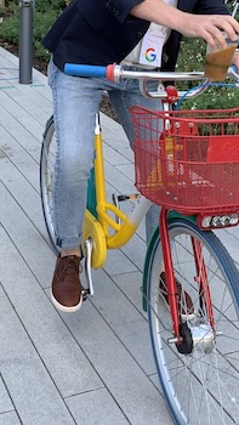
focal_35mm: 54
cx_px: 90
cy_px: 123
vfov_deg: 37.8
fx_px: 608
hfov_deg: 22.2
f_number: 1.8
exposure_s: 1/314
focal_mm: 4.25
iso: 25
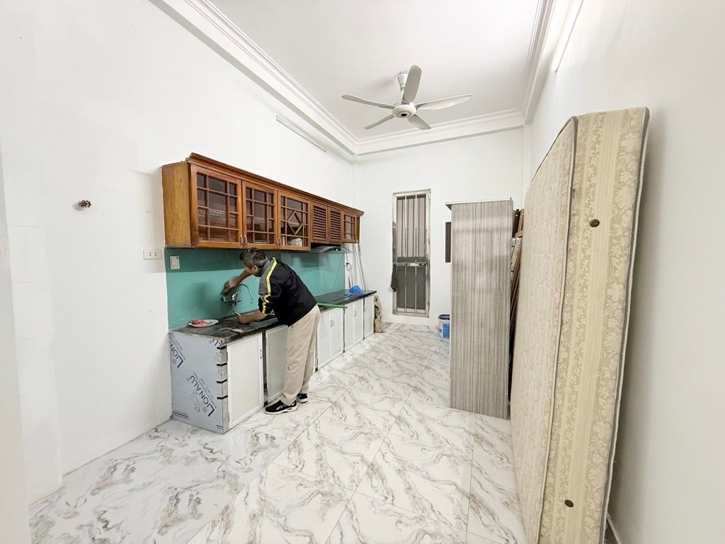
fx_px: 293
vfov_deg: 85.7
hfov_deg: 102.1
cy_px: 272
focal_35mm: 14
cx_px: 362
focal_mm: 2.22
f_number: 2.2
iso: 320
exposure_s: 1/90
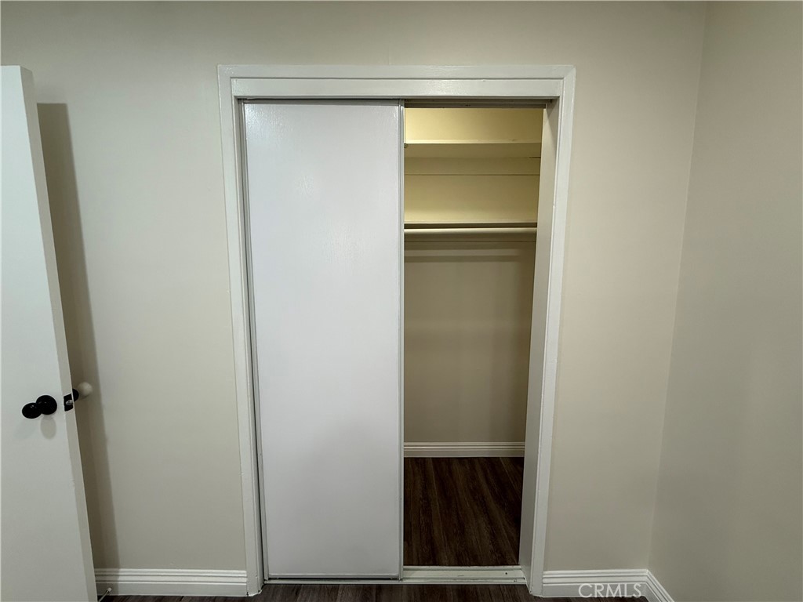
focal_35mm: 14
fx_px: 325
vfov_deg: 85.7
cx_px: 402
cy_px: 301
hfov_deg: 102.1
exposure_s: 1/120
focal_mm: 2.22
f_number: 2.2
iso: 160
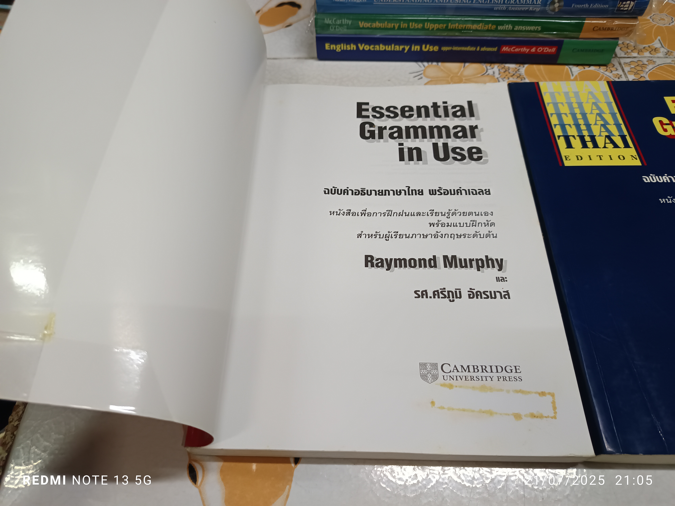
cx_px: 338
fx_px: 468
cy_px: 253
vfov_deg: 56.8
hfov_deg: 71.6
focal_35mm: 24
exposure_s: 1/50
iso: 1163
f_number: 1.7
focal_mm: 5.31
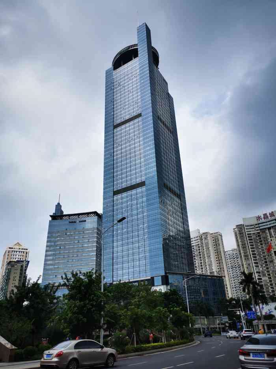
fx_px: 287
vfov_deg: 65.3
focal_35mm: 27
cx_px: 138
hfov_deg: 51.4
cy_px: 184
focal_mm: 5.58
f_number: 1.8
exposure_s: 1/3333
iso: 50
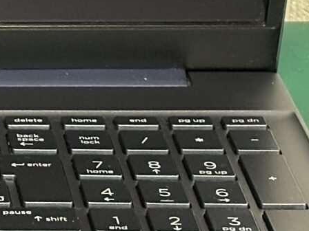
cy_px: -25
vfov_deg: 5.4
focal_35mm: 274
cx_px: -286
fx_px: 2446
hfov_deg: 7.0
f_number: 1.78
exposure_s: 1/25
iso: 500
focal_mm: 6.86
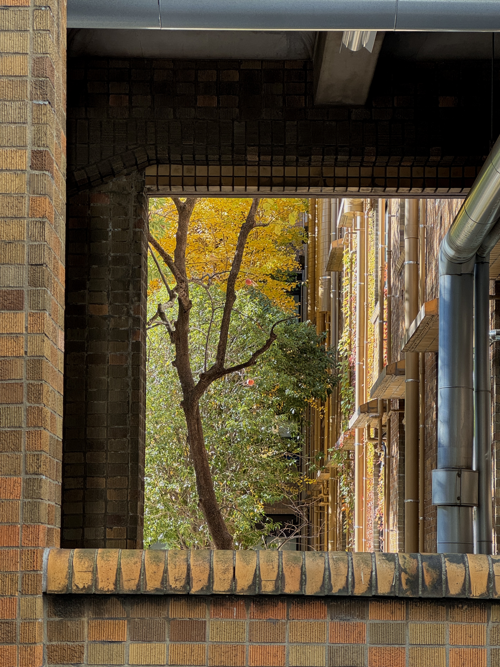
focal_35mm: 77
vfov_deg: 25.3
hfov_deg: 19.1
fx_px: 1483
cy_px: 334
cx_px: 250
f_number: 2.8
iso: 80
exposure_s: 1/99
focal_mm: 9
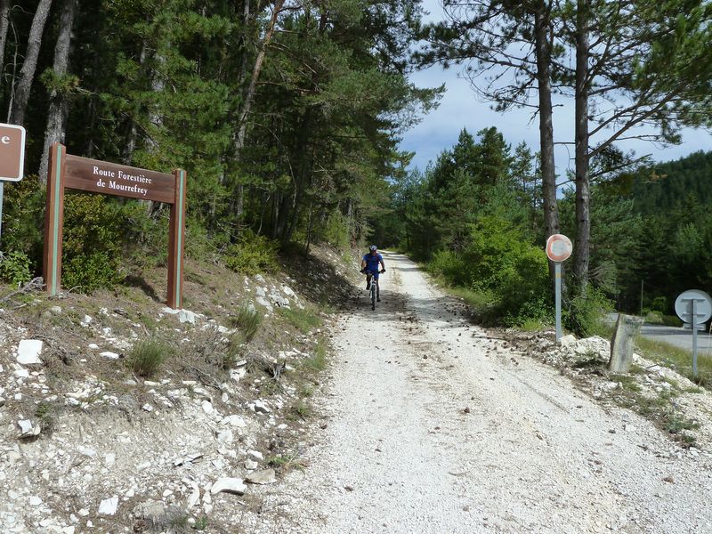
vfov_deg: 54.9
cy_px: 267
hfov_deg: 69.4
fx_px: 514
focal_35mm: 25
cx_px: 356
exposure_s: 1/500
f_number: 5.6
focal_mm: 4.1
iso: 125
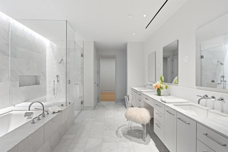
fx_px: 101
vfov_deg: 73.7
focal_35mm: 16
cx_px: 114
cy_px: 76
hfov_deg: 96.8
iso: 320
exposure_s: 1/1.67
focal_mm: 16
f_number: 9
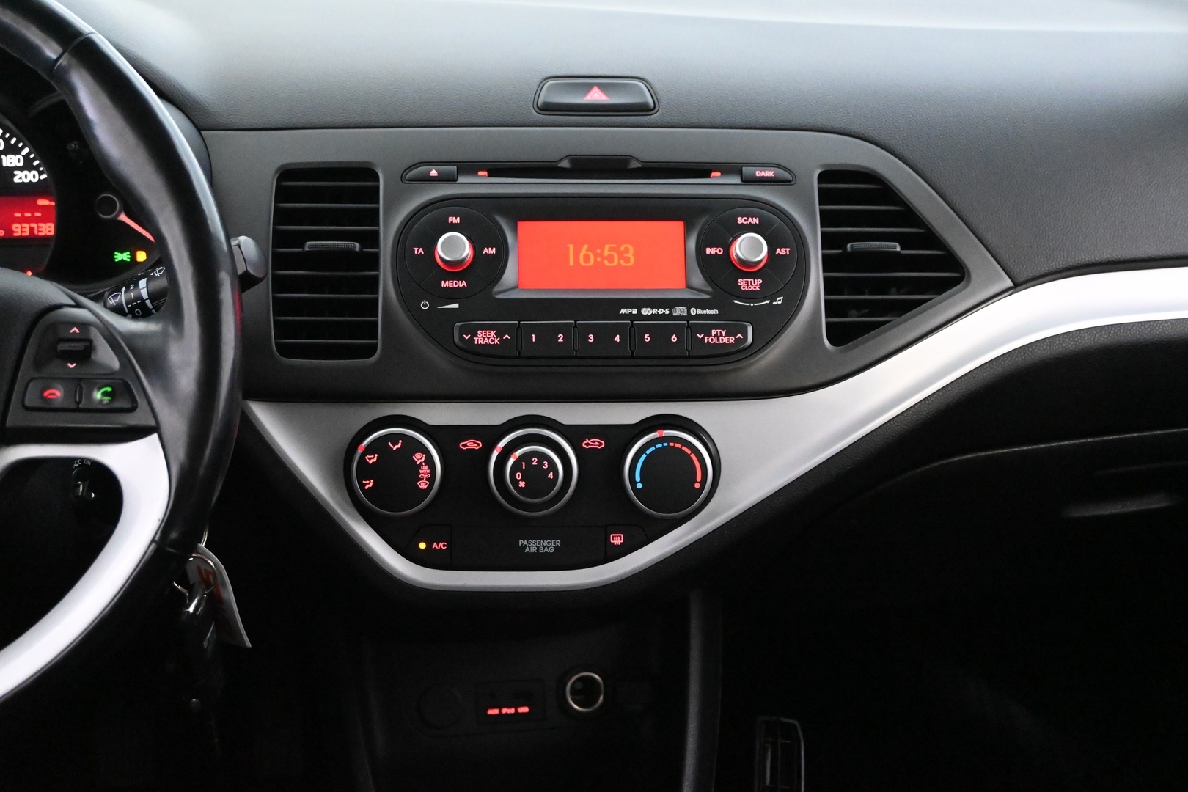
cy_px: 396
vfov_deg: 28.5
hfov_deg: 41.7
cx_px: 594
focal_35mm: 47
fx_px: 1559
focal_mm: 31.5
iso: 11400
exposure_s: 1/50
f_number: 5
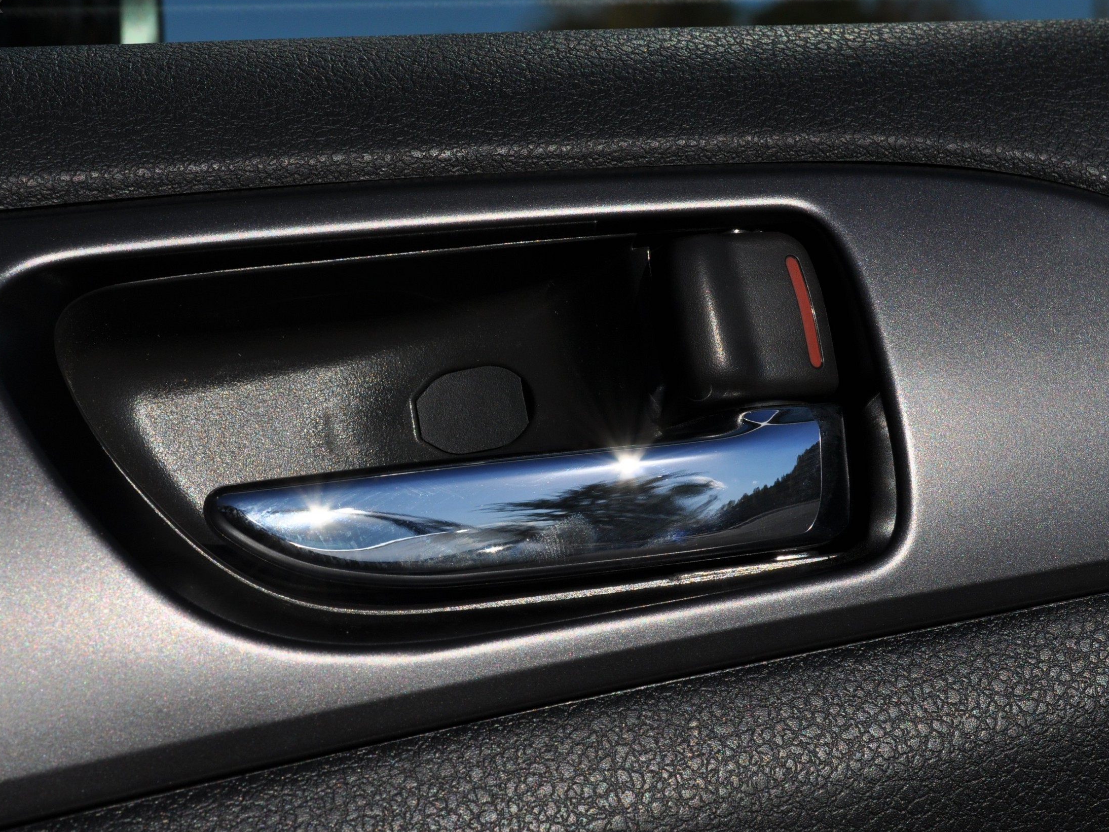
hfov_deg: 24.7
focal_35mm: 79
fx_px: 2531
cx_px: 524
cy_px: 414
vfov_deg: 18.7
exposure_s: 1/800
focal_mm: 48
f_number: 14
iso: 200
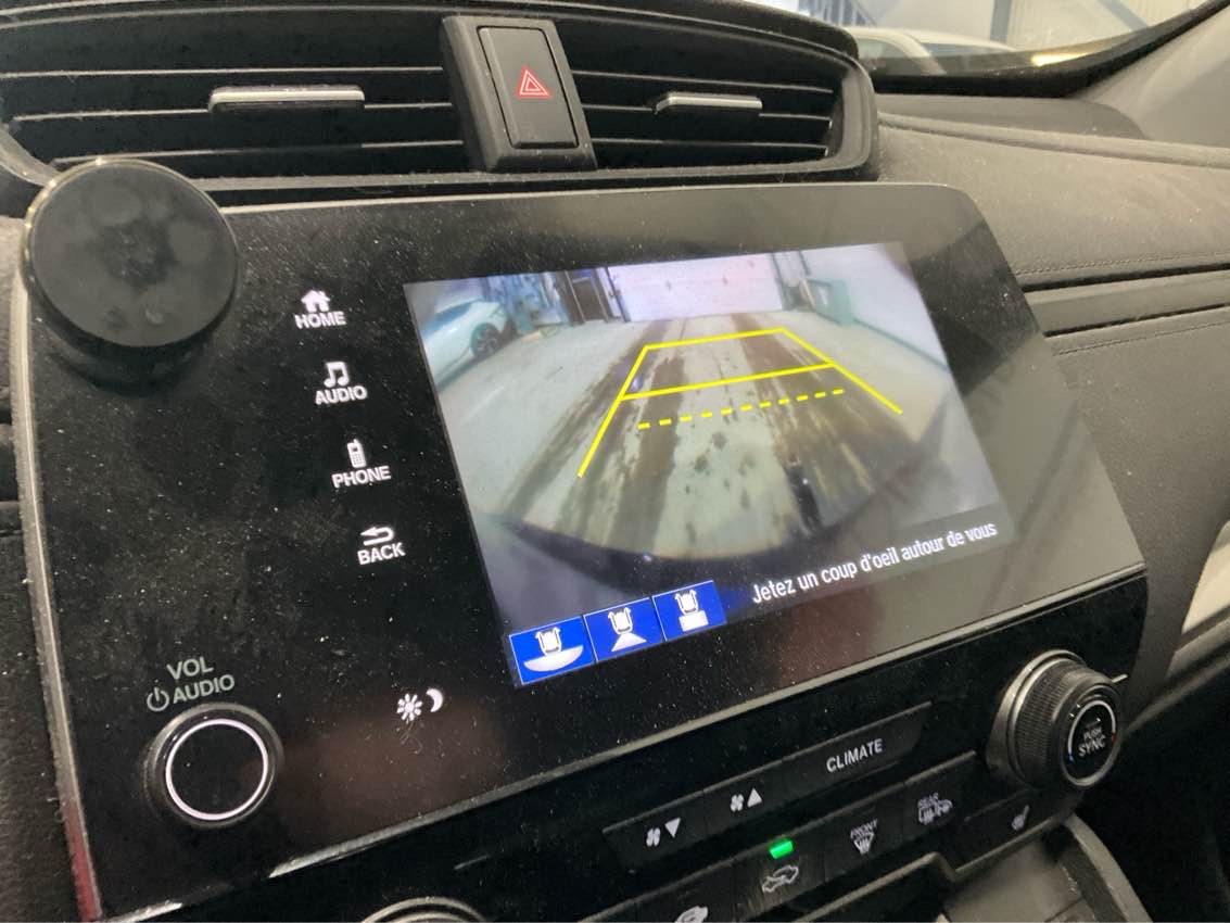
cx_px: 615
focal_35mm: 29
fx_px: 1031
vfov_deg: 48.2
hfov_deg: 61.7
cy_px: 462
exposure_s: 1/60
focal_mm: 3
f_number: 1.8
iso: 200
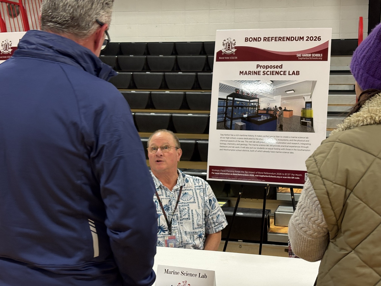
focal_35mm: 52
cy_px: 143
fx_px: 572
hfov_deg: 36.8
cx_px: 190
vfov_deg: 28.0
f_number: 1.6
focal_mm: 5.96
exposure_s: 1/40
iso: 100
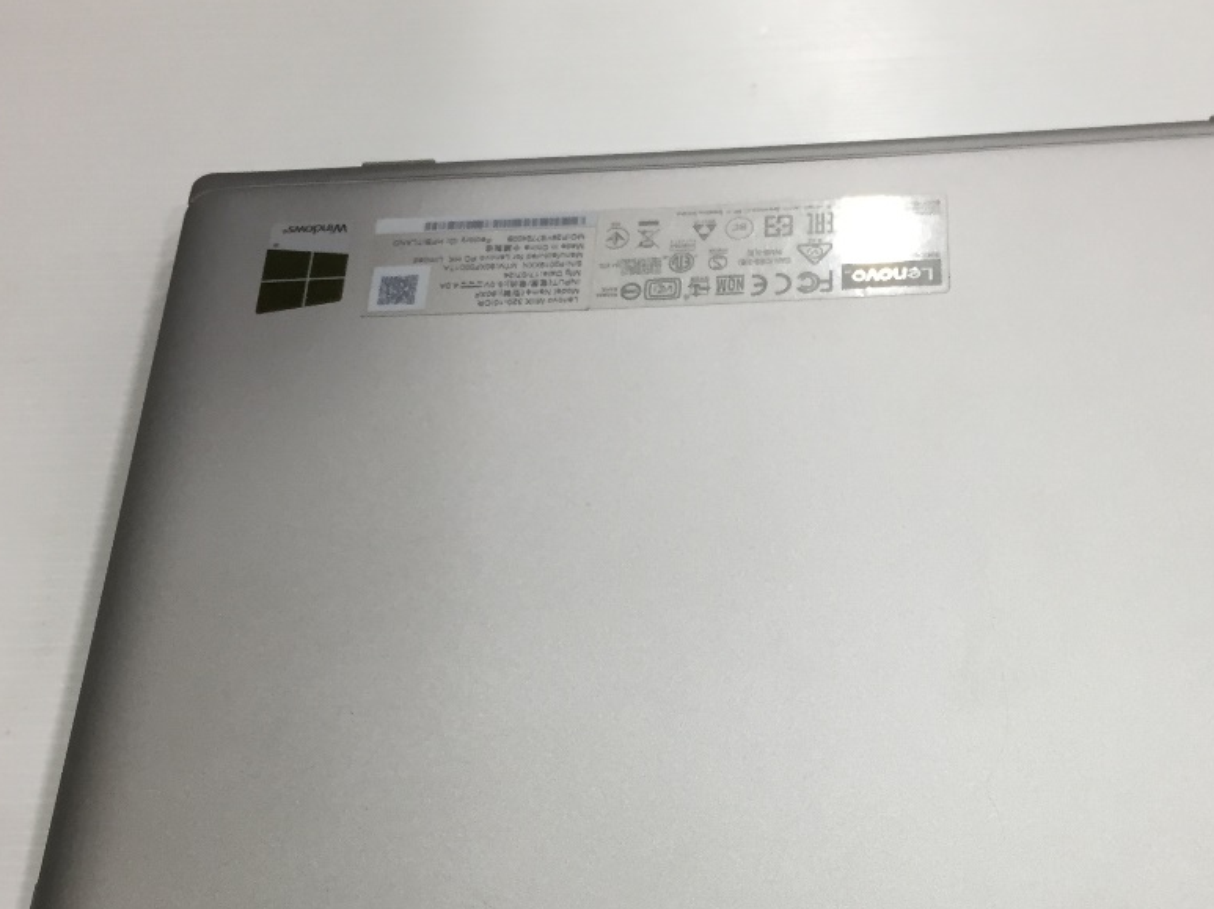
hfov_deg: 38.6
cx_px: 792
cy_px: 699
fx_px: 1718
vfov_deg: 29.1
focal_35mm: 49
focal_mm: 4.15
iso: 32
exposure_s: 1/33
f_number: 2.2
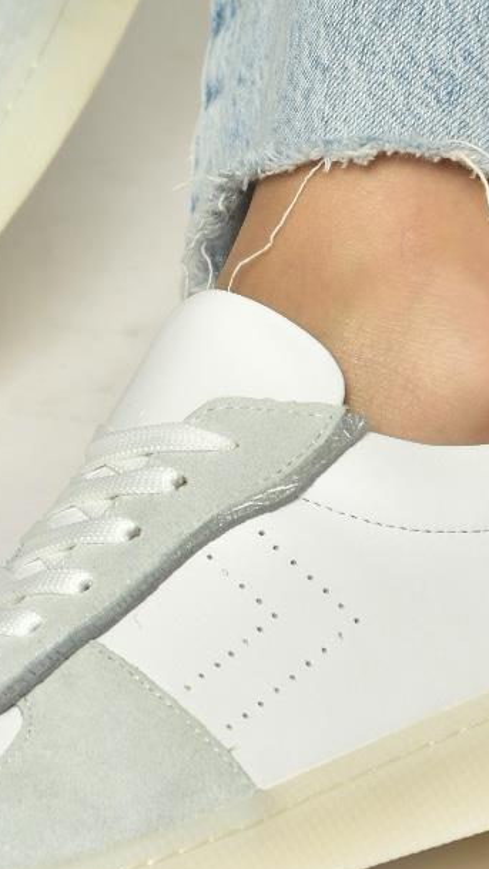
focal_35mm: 334
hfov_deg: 3.6
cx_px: 53
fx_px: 7701
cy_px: 172
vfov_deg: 6.5
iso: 100
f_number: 8
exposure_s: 1/125
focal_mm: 80
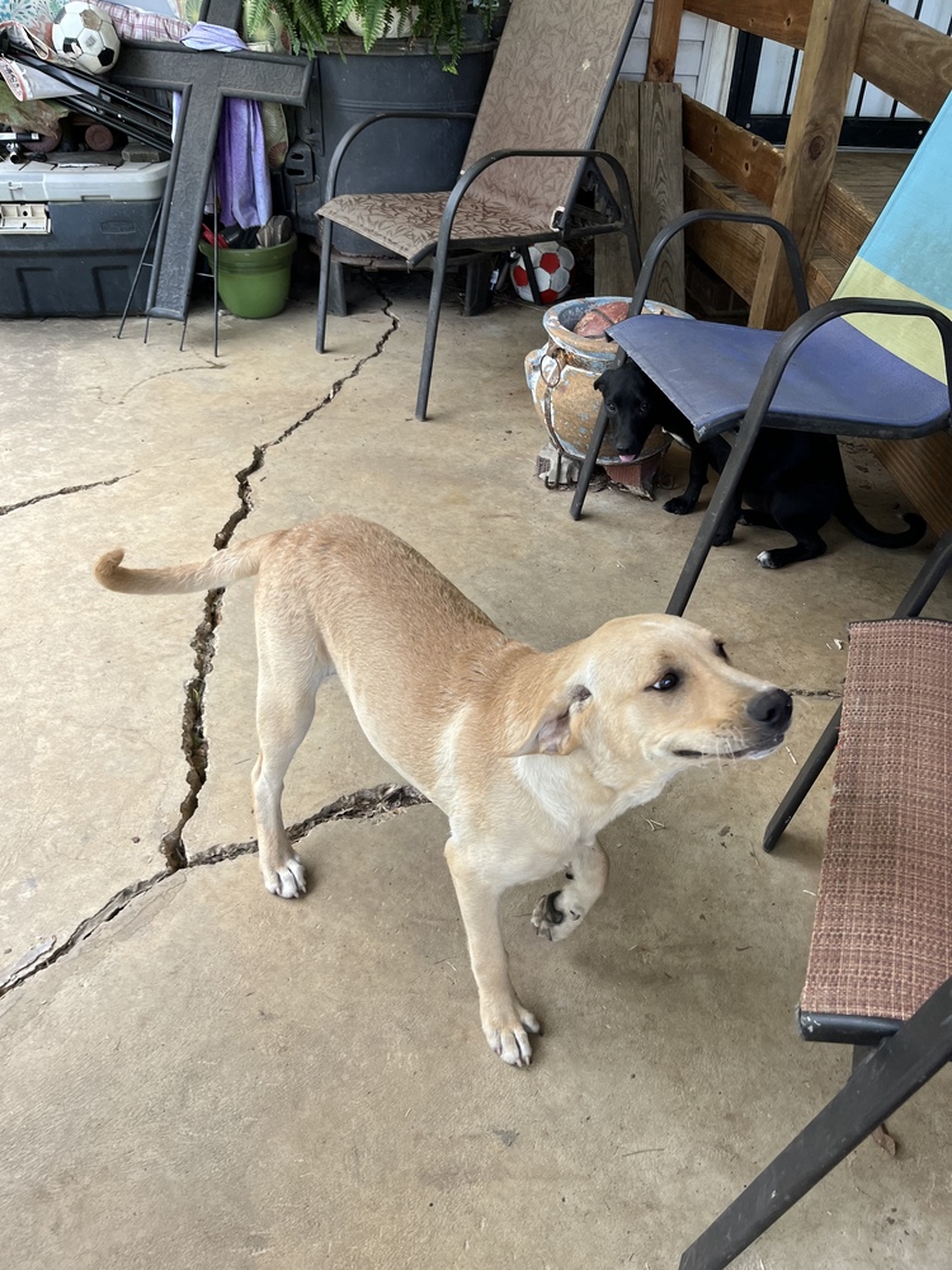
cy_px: 635
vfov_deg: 67.3
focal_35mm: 26
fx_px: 953
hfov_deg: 53.1
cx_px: 476
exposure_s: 1/315
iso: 50
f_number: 1.6
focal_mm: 5.1
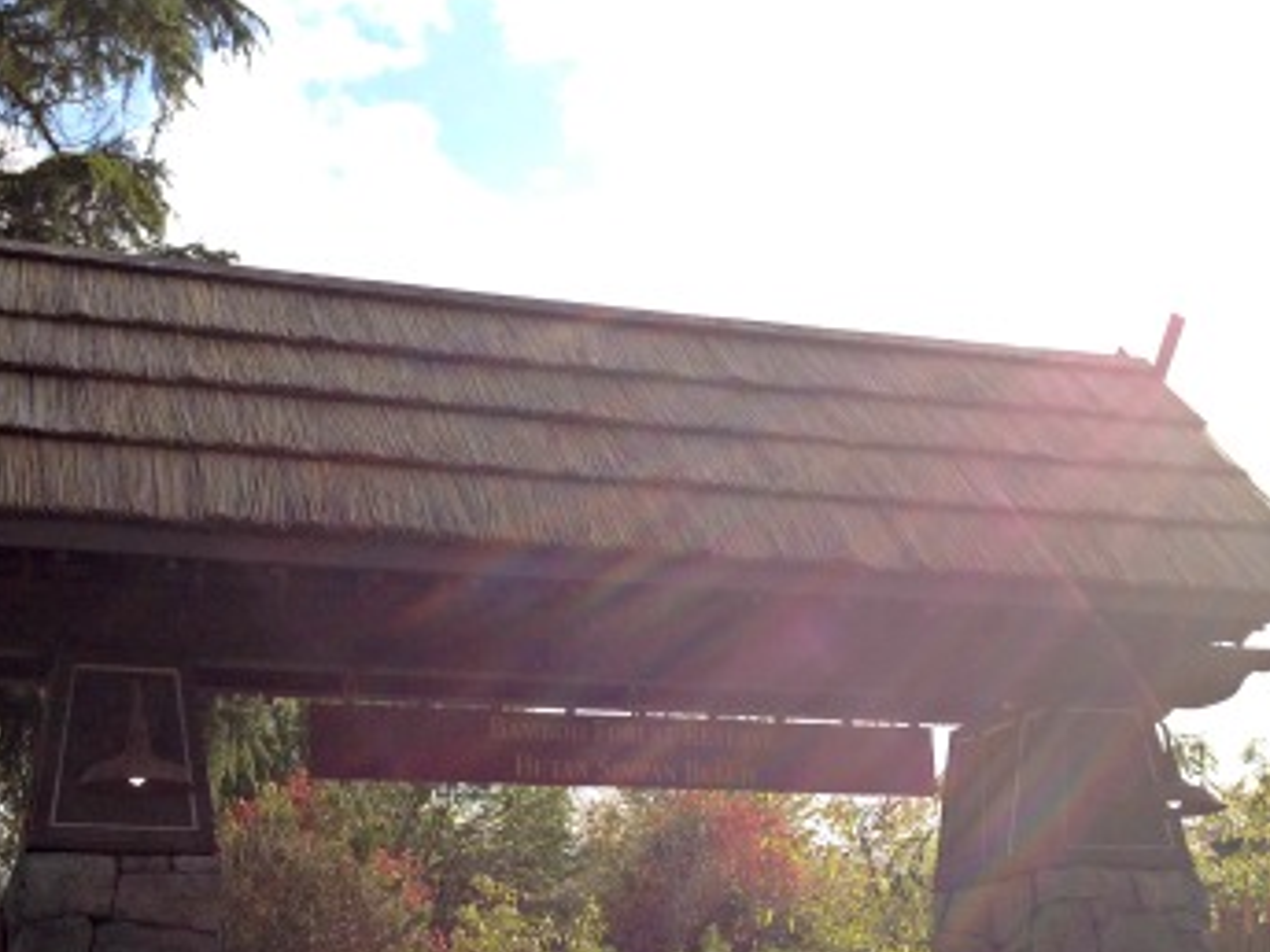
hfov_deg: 31.6
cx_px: 550
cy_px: 760
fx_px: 2238
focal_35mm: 61
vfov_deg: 23.7
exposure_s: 1/1255
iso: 50
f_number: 2.4
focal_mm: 4.28
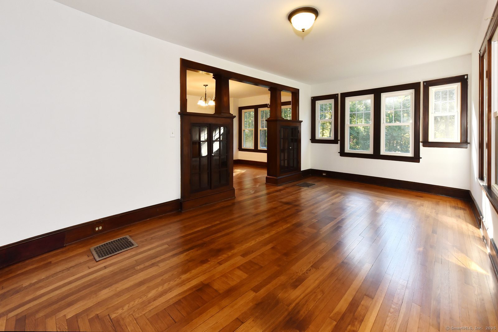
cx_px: 249
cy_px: 166
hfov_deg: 104.2
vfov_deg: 81.3
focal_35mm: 14
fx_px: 194
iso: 800
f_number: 7.1
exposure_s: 1/125
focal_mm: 14
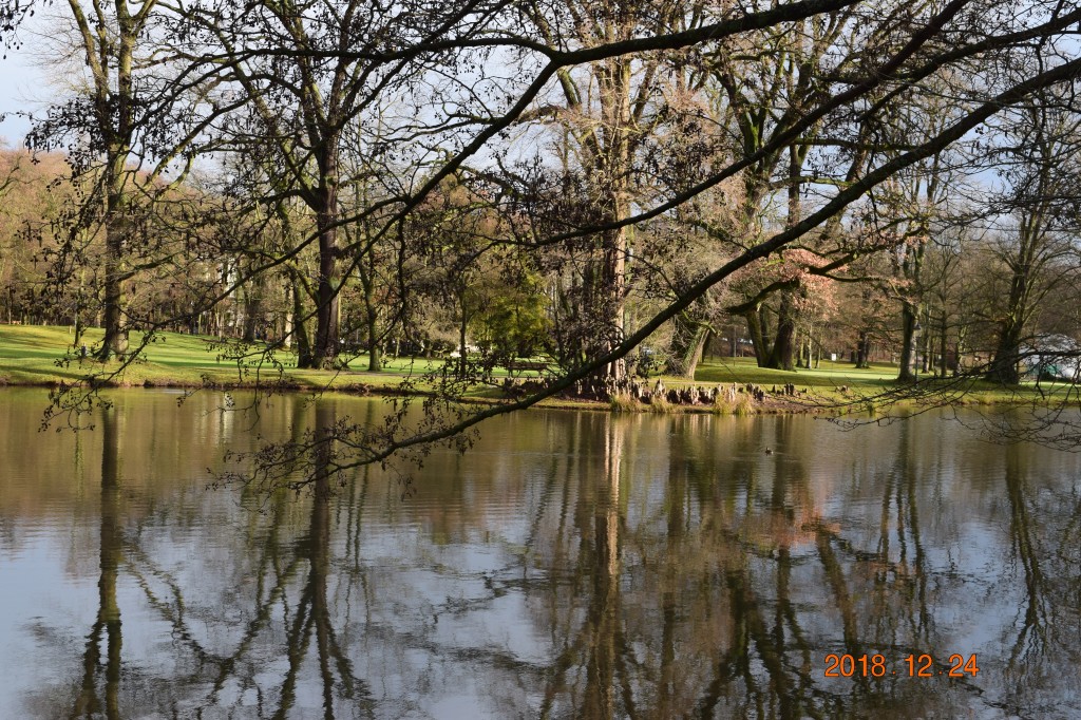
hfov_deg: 42.3
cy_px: 360
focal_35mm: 46
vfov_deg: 28.9
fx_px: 1396
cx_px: 540
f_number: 10
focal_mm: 31
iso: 400
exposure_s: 1/200
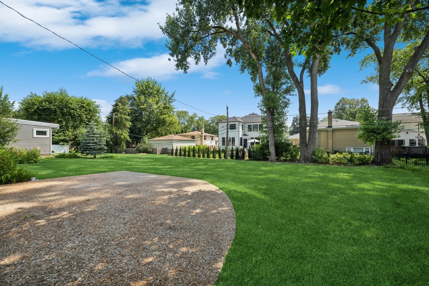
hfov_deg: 104.3
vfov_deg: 81.2
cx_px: 214
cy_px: 143
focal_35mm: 14
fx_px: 167
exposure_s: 1/250
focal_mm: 14
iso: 200
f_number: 9.5
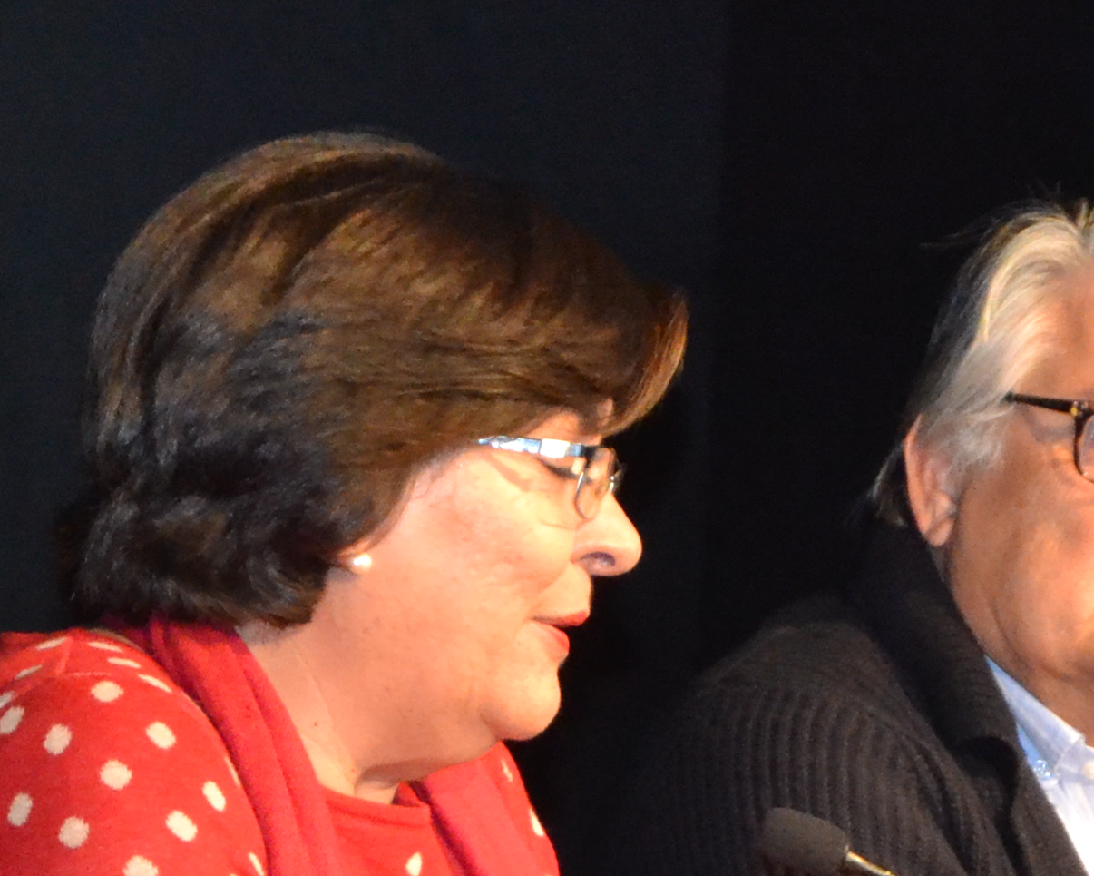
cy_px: 638
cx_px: 639
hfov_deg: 6.5
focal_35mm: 296
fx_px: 9578
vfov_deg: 5.2
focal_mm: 55
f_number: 5.6
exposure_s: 1/60
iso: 3200
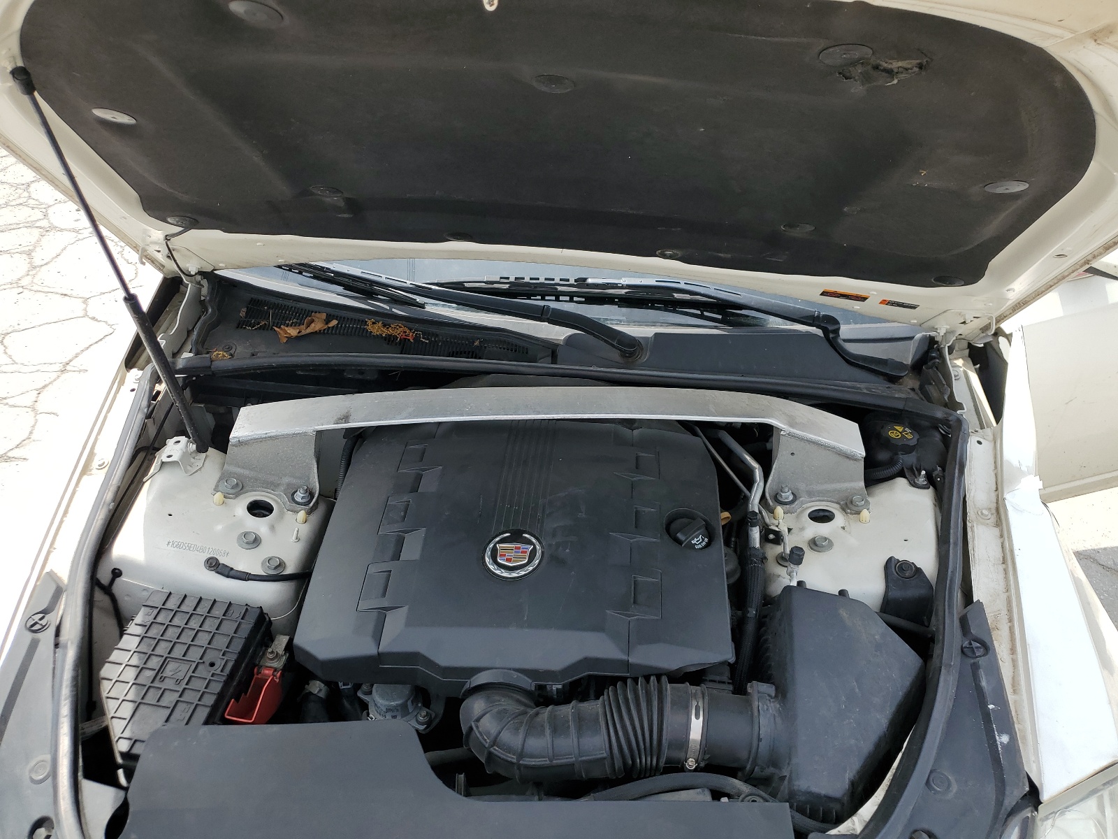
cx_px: 559
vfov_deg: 53.1
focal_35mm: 26
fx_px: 840
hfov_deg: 67.3
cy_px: 420
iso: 50
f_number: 1.5
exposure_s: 1/1250
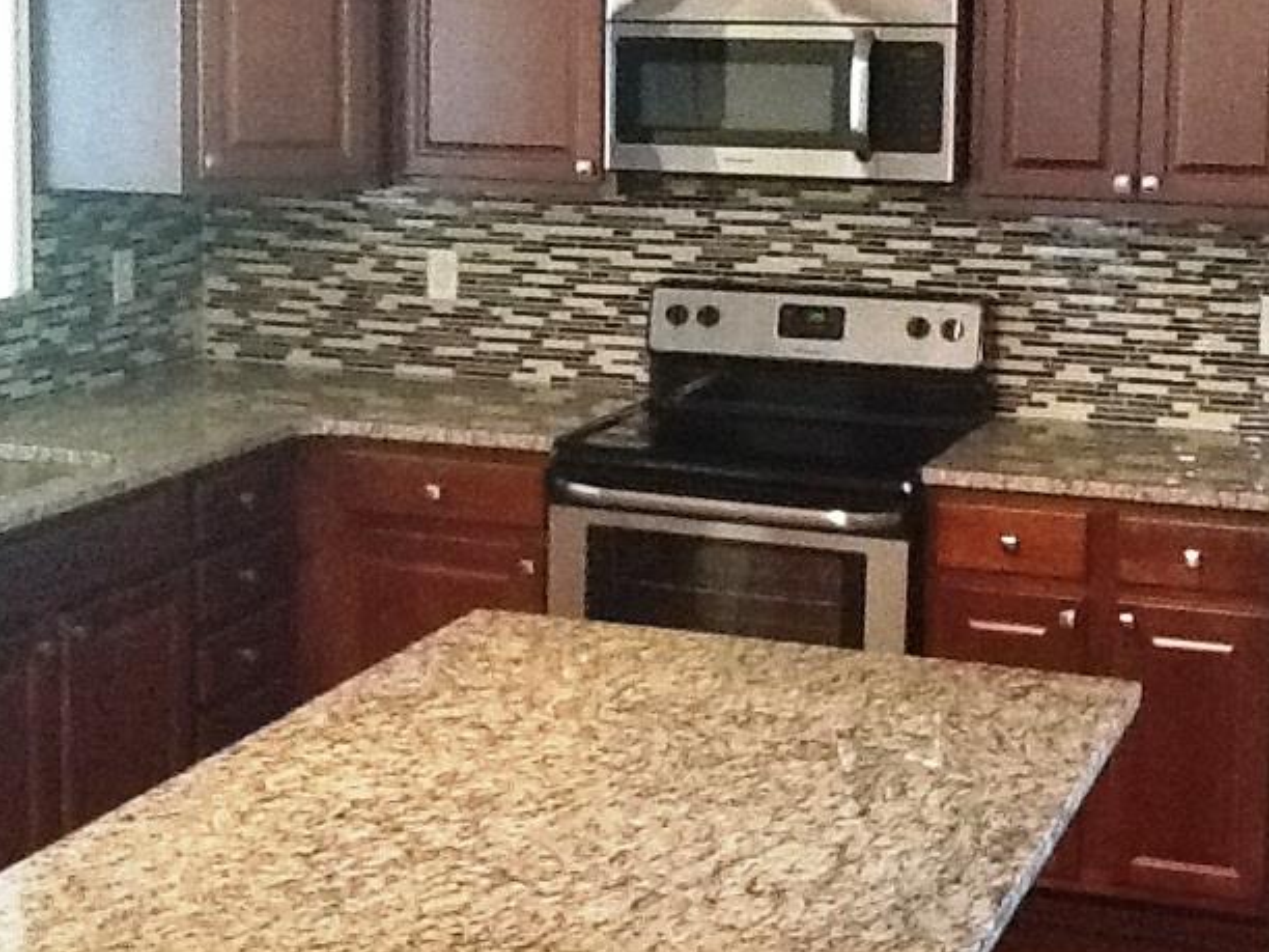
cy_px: 280
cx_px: 688
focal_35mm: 69
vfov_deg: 21.2
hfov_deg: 28.2
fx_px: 2529
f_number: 2.4
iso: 320
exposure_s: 1/30
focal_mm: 2.03
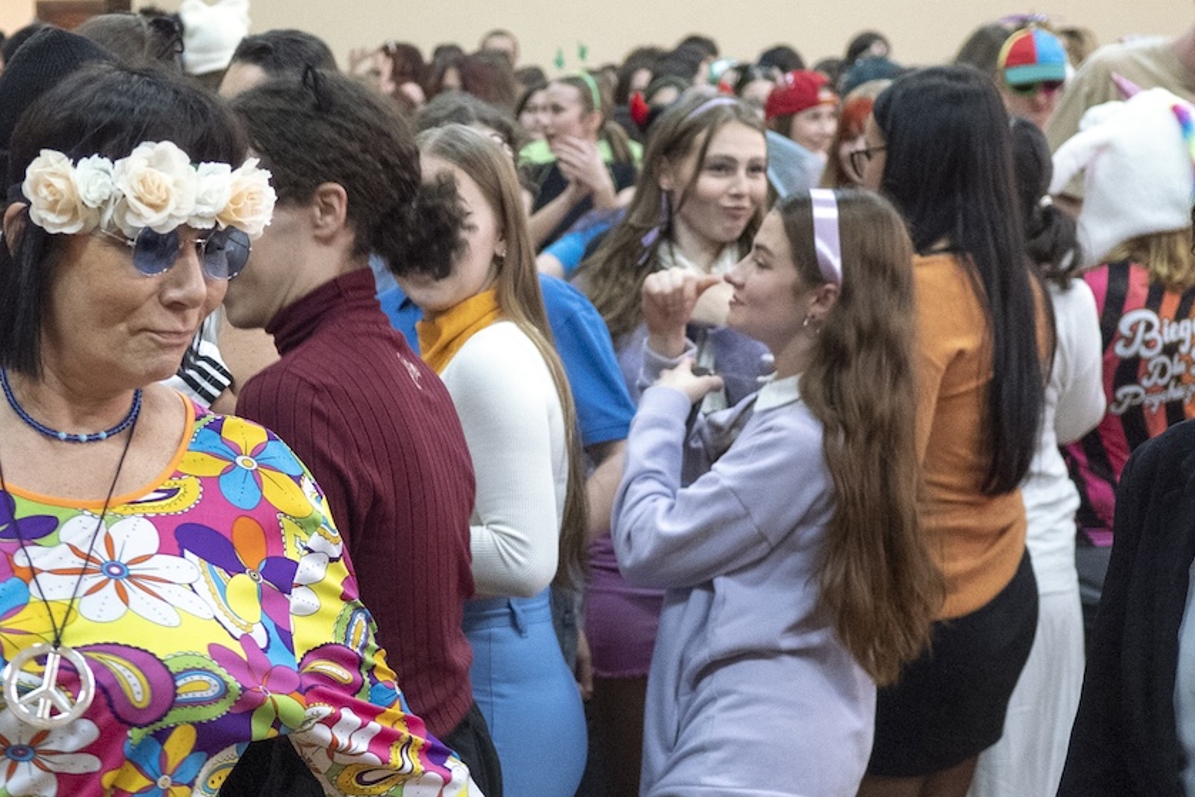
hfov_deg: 24.4
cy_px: 706
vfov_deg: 16.7
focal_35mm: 81
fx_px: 2689
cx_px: 153
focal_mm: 17
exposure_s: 1/125
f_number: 1.8
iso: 1600
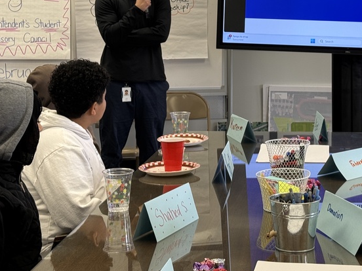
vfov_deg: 16.9
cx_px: 237
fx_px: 910
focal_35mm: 87
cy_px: 62
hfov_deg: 22.4
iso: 50
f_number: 1.78
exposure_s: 1/60
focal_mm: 6.76
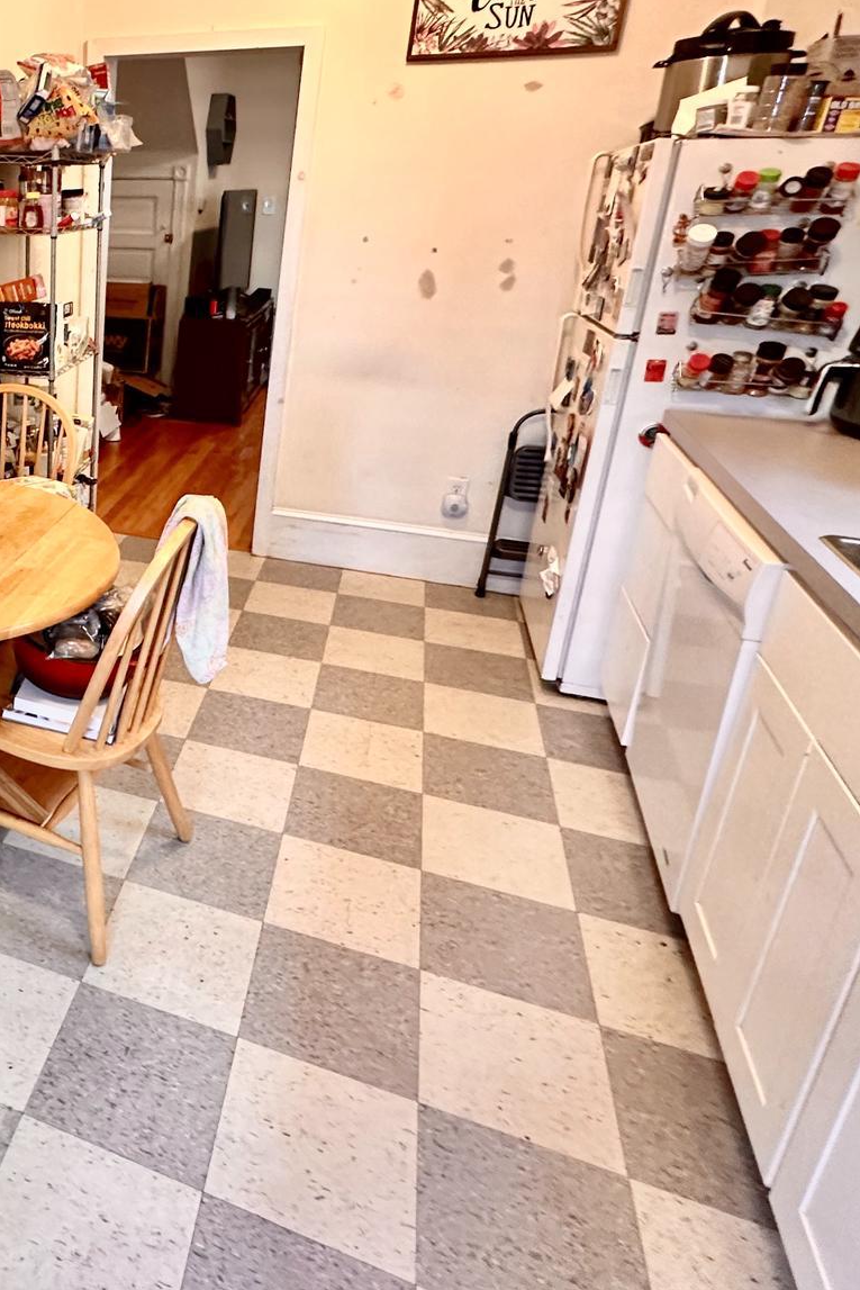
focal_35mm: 26
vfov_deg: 68.5
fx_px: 931
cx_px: -20
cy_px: 499
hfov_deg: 42.1
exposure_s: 1/79
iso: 320
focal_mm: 2.22
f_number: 2.2
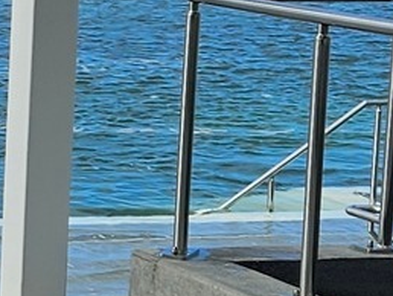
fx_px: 2023
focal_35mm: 178
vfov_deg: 8.4
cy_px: 117
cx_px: -433
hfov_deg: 10.1
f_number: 1.8
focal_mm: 5.4
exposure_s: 1/2060
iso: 25
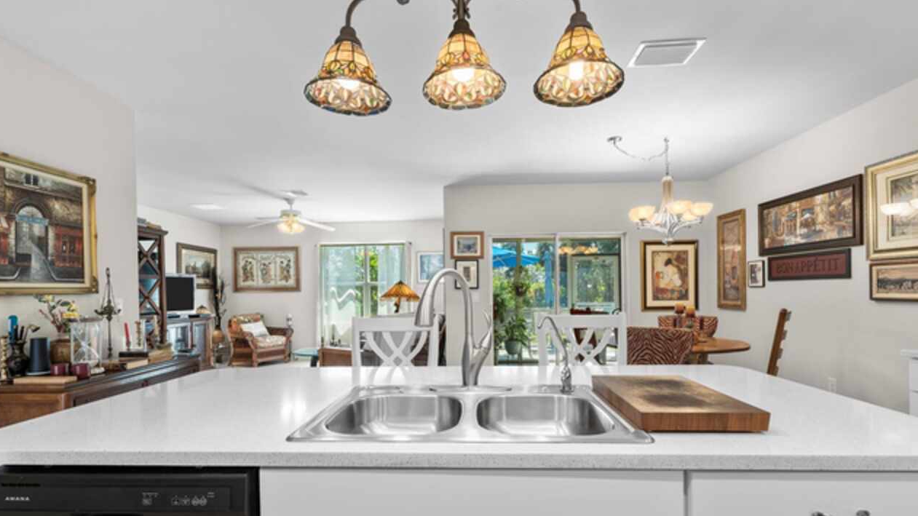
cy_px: 286
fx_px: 427
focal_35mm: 18
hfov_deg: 94.2
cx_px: 458
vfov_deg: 62.2
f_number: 8
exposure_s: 1/2
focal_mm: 16.5
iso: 100
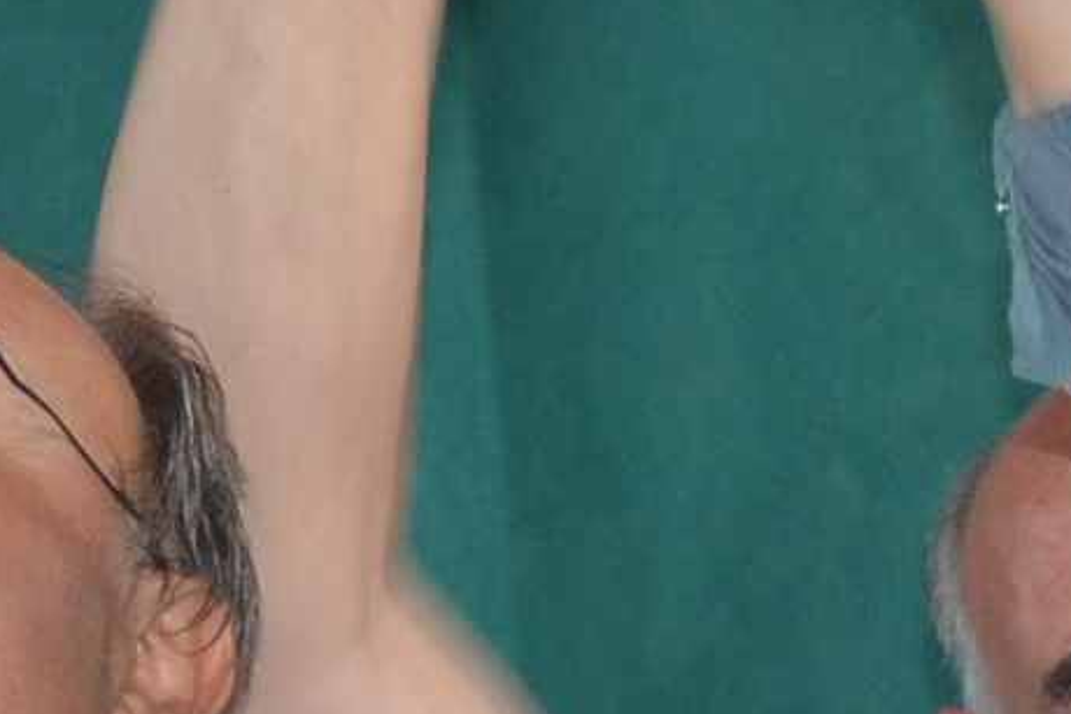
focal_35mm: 361
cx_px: 435
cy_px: -49
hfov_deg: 5.7
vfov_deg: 3.8
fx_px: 10733
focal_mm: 45
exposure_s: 1/60
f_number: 5
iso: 1000
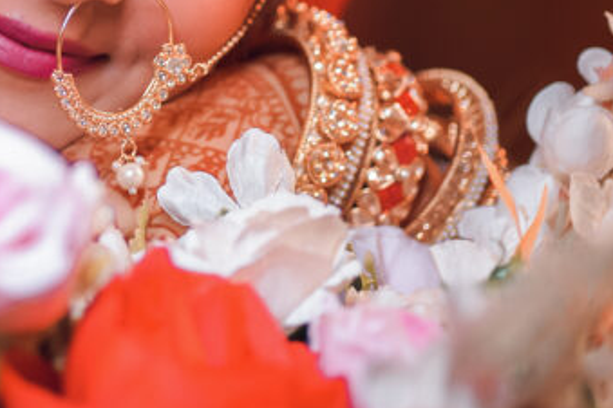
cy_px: -53
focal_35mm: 257
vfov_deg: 5.3
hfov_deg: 8.0
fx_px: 4376
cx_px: -20
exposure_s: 1/200
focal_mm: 85
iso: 100
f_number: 1.8
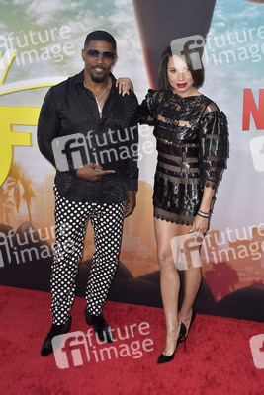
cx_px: 132
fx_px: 396
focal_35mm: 36
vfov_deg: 53.1
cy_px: 198
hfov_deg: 36.9
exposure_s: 1/250
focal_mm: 36
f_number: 5.6
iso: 500
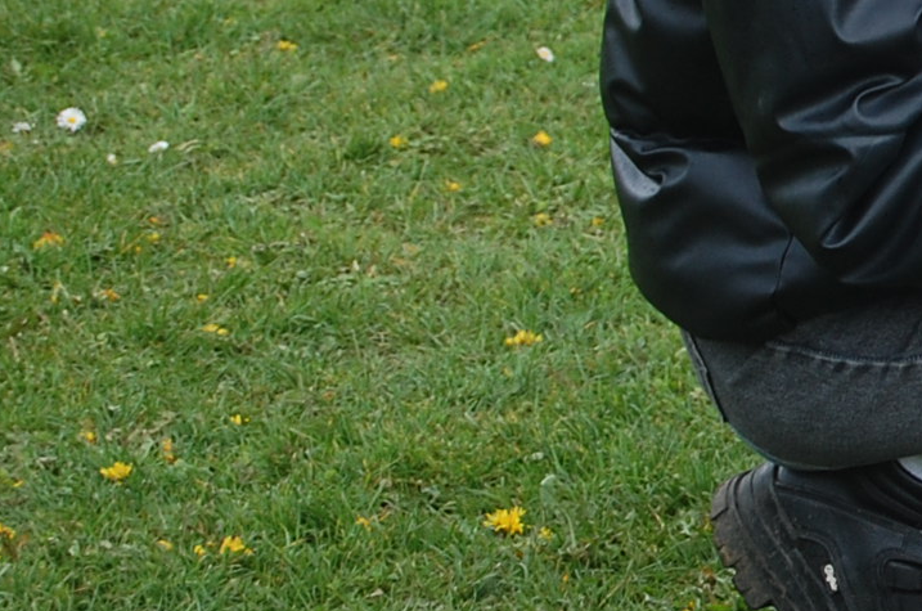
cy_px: 36
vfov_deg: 5.3
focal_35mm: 260
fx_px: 6635
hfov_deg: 7.8
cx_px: 1381
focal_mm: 55
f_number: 5.6
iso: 250
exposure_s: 1/125
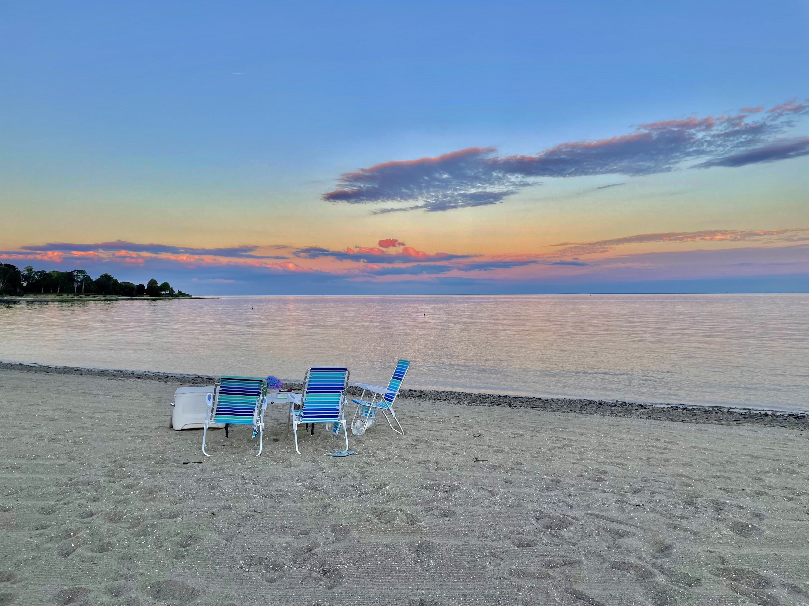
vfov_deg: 53.1
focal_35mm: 26
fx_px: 608
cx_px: 404
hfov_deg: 67.3
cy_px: 303
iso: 32
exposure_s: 1/287
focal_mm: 4.2
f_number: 1.6
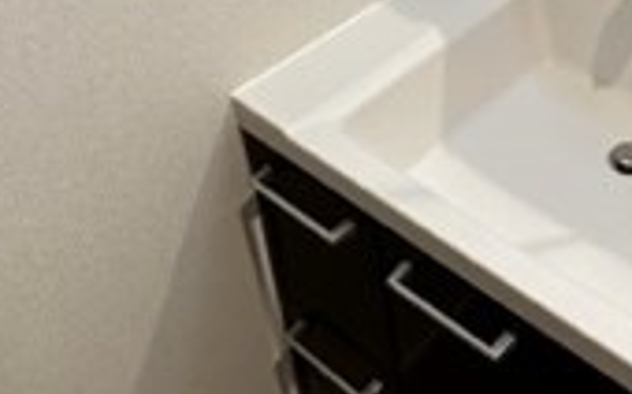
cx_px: 599
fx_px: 964
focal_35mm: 56
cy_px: -164
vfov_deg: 20.4
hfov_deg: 33.8
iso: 320
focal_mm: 2.22
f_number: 2.2
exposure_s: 1/120
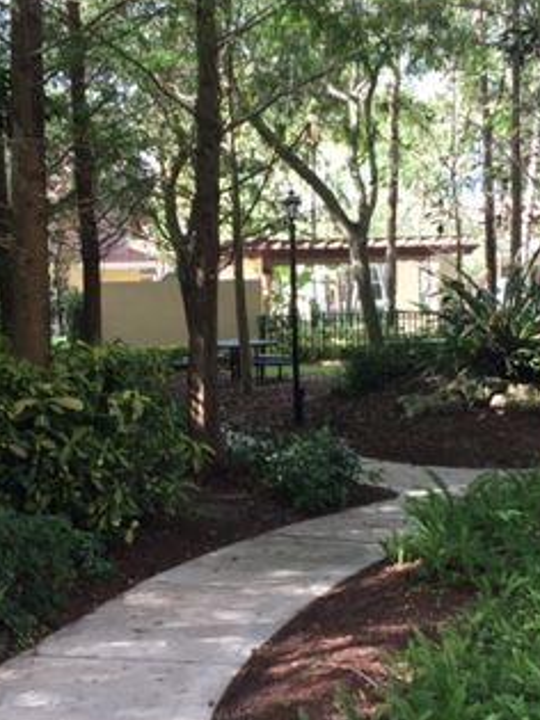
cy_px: 448
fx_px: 1228
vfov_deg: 32.6
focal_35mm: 59
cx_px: 199
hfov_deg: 24.7
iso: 32
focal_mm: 4.15
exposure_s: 1/120
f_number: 2.2
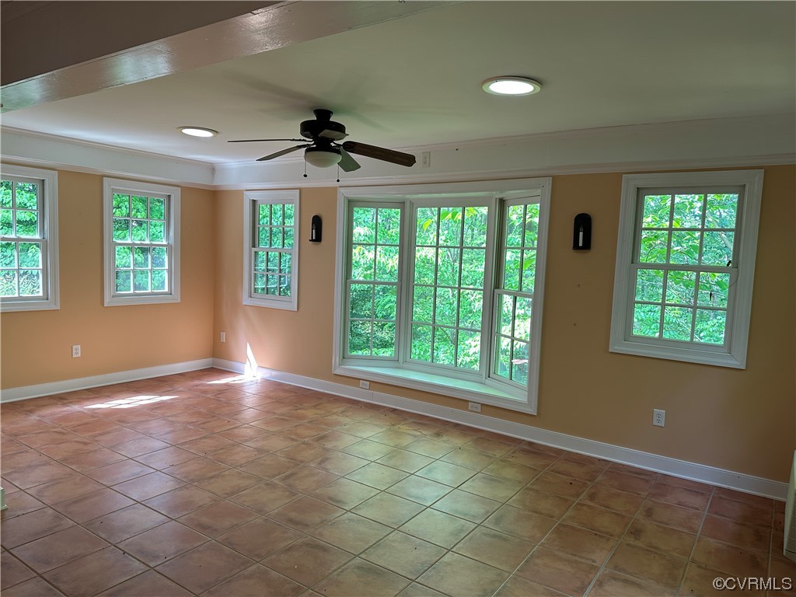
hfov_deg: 71.6
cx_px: 398
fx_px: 552
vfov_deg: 56.8
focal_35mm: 24
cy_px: 298
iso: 125
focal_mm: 6.86
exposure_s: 1/60
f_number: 1.78
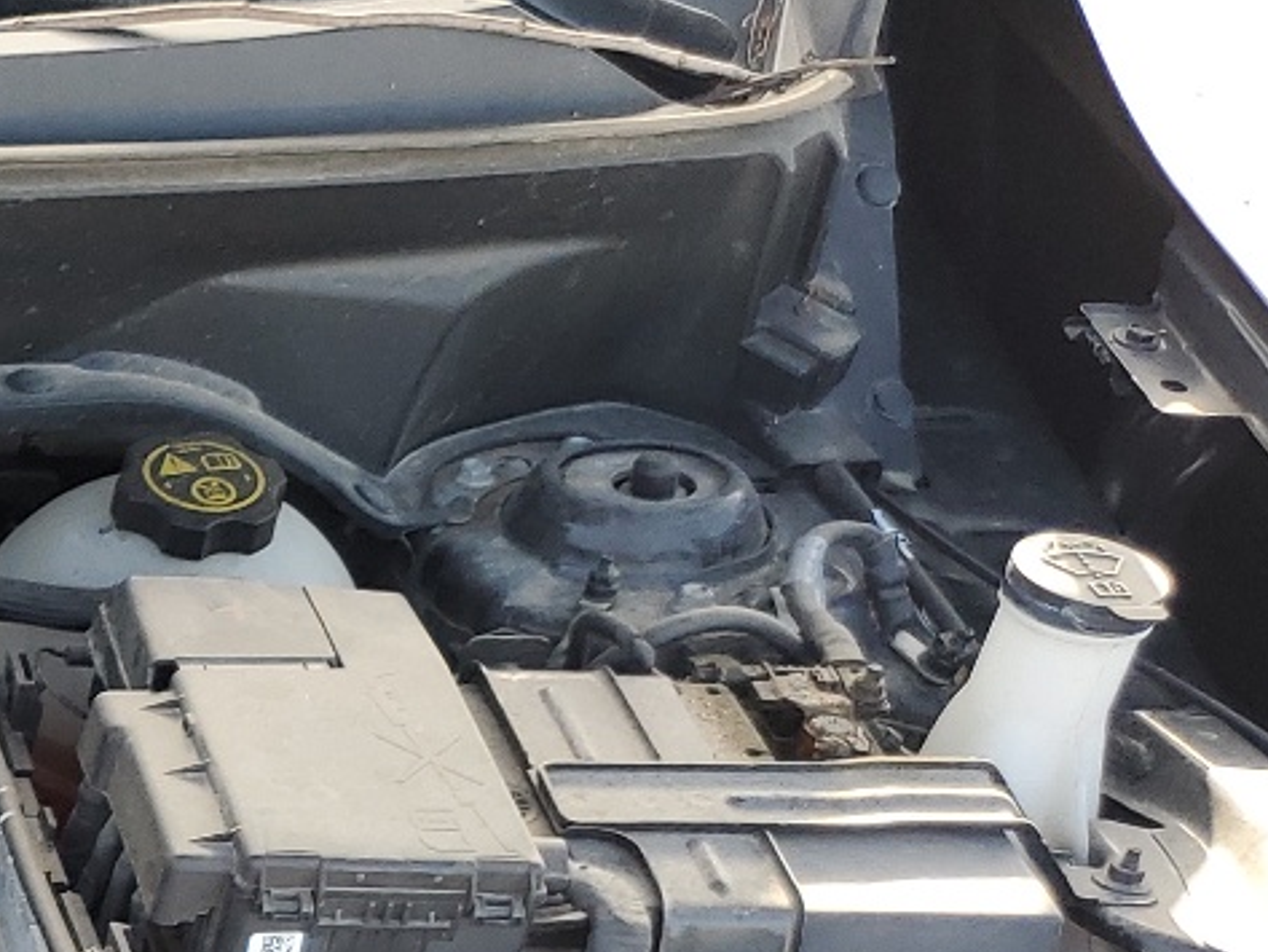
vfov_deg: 16.4
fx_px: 3224
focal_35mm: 88
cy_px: 1003
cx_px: -866
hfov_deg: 18.5
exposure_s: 1/244
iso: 50
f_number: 1.5
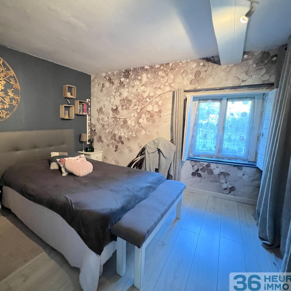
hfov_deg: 85.8
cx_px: 110
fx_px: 152
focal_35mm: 16
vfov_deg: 87.4
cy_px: 143
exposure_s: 1/33
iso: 800
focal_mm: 1.57
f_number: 1.8
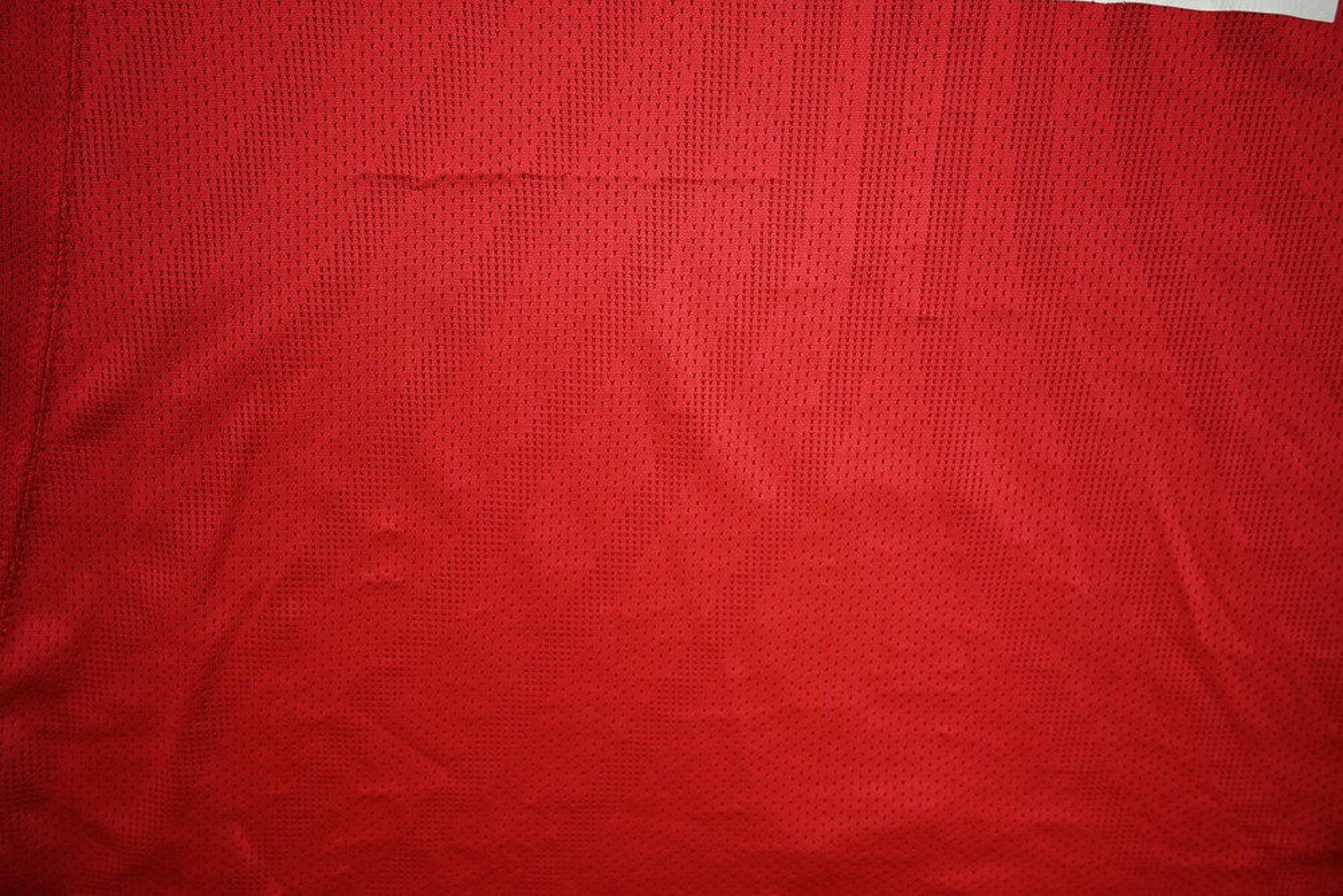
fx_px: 896
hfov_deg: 73.7
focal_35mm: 24
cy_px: 448
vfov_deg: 53.2
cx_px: 672
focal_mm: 24
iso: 200
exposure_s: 1/125
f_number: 4.8
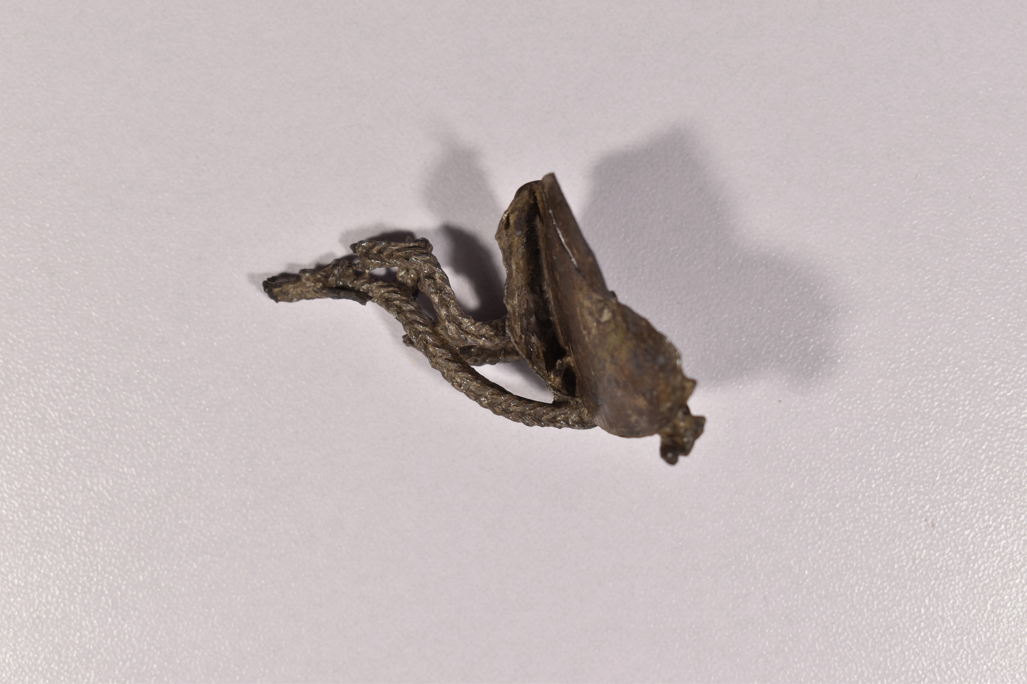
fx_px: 1626
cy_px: 342
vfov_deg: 23.8
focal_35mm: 57
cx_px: 514
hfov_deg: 35.1
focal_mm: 38
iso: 100
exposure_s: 1/25
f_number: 8
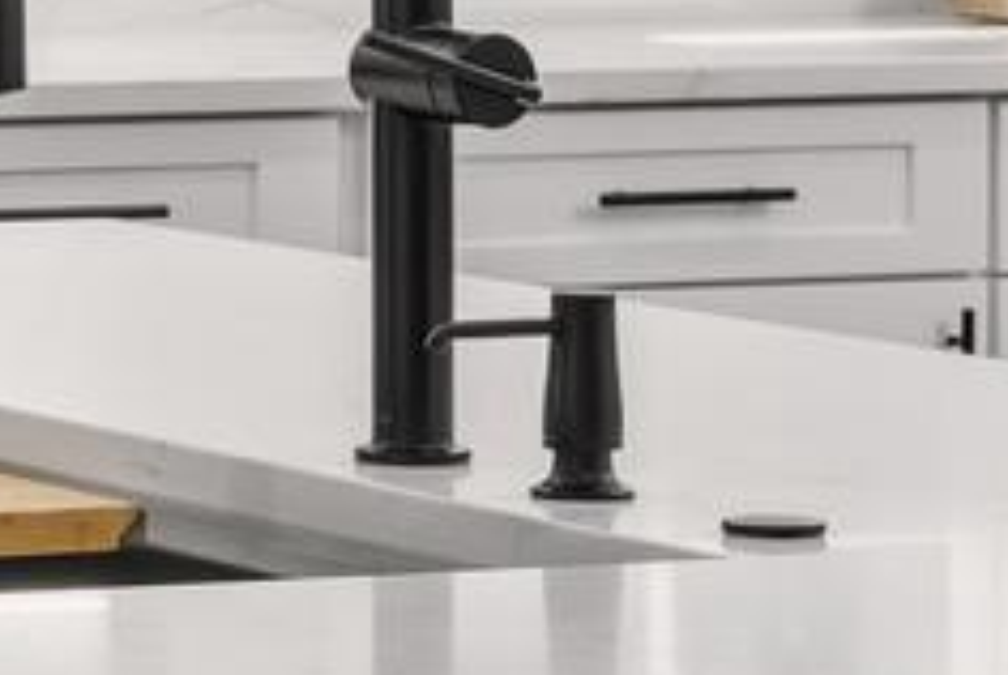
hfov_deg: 6.7
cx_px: -859
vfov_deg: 4.6
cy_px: -340
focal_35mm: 298
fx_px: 8354
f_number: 9
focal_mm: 44
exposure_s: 1/200
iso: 160
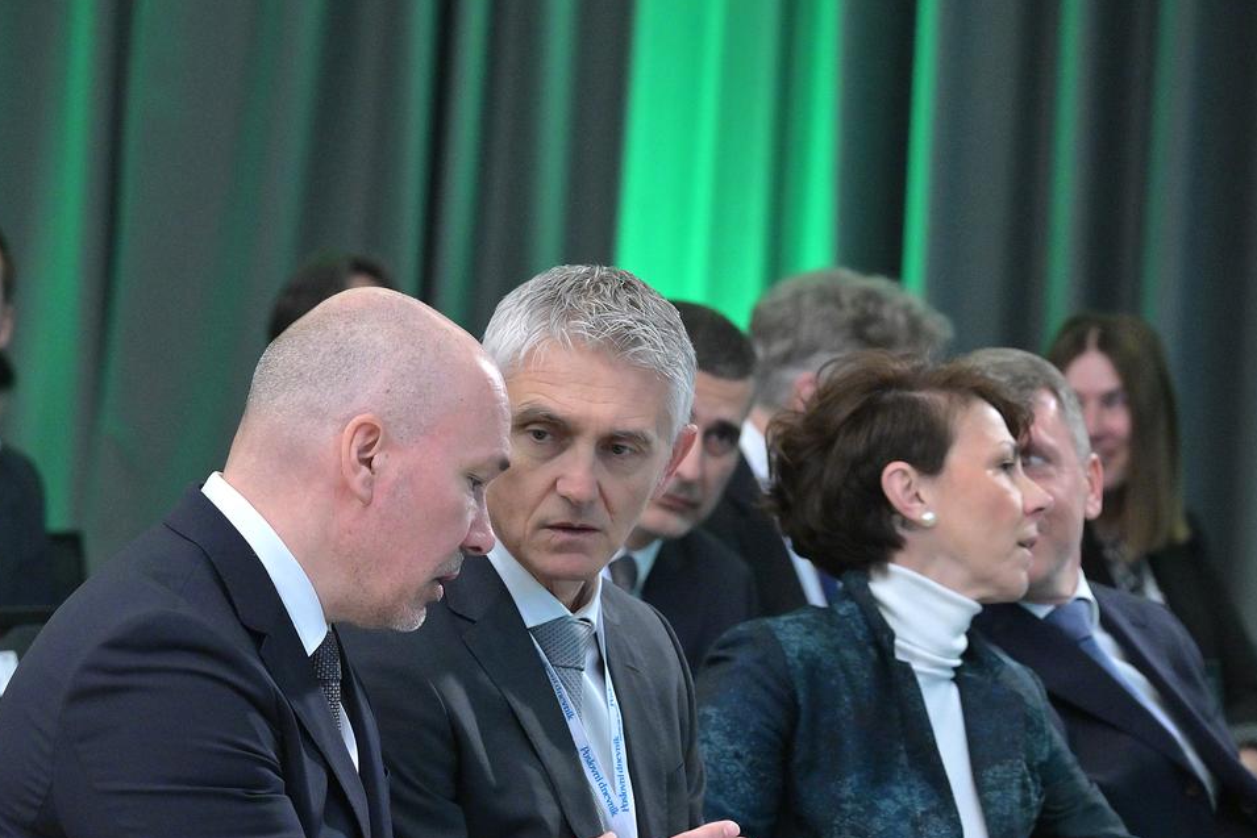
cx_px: 508
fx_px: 7019
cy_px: 695
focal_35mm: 201
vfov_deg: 6.8
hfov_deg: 10.2
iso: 2000
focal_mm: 120
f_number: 5
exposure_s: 1/100
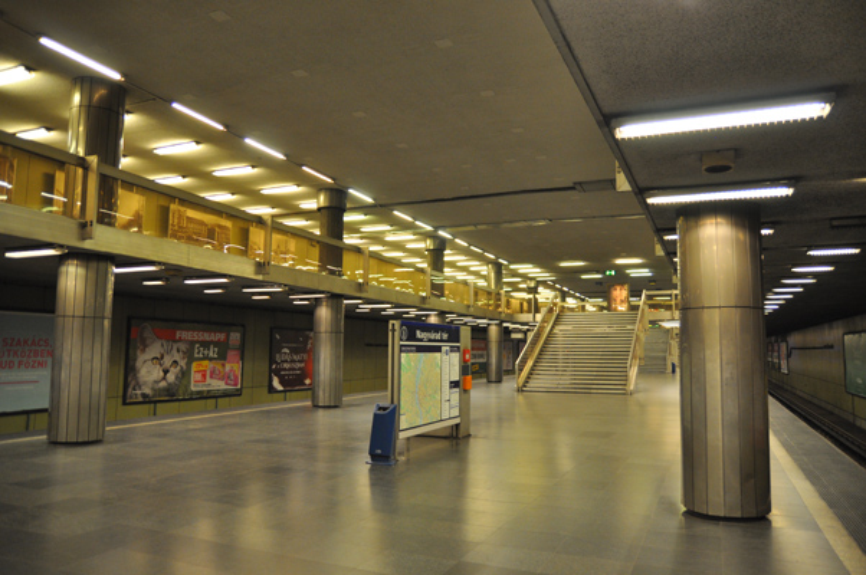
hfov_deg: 70.5
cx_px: 433
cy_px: 288
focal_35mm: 26
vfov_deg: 50.3
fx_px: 613
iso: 800
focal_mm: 17
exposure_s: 1/40
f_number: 3.2
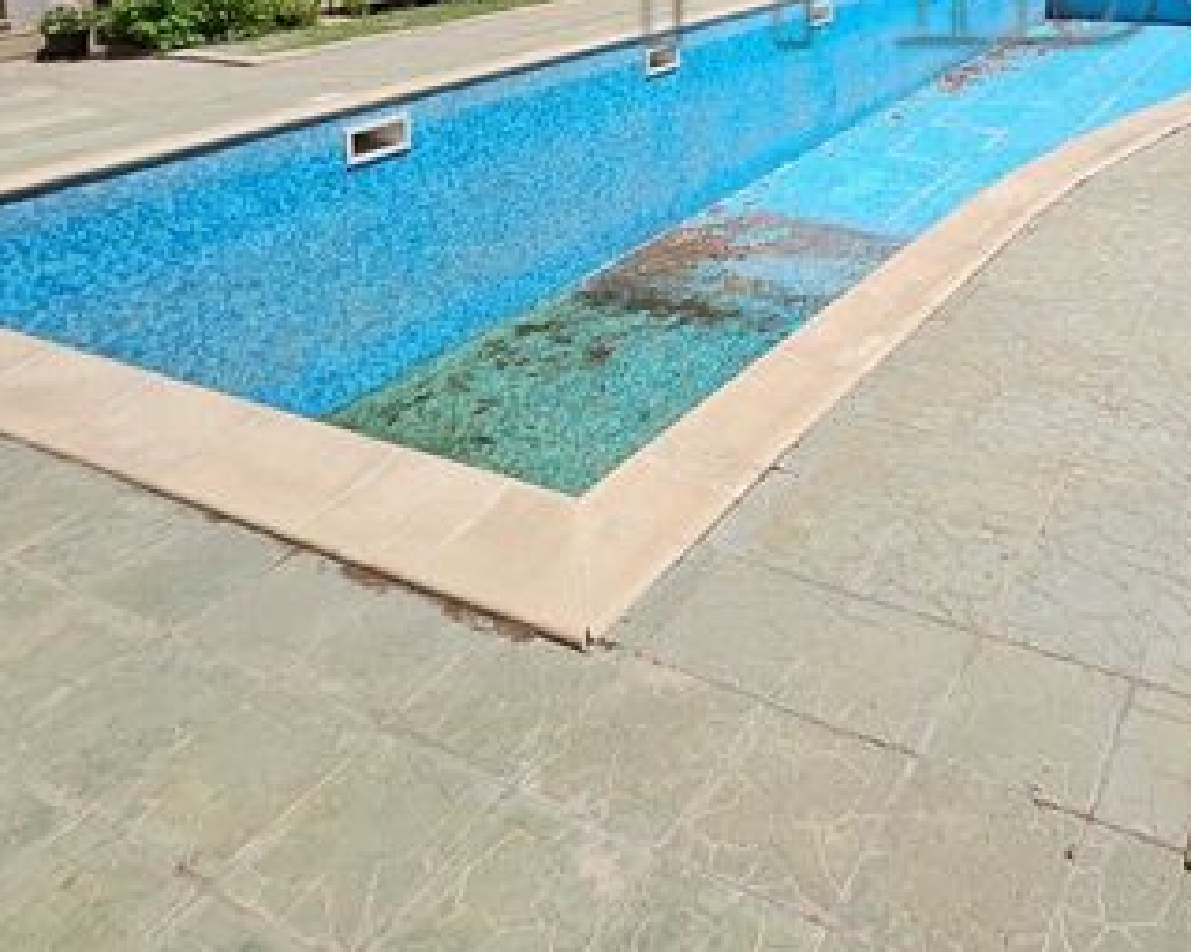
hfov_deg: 56.9
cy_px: -22
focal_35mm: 28
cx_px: 980
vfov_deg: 43.3
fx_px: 987
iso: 32
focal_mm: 1.7
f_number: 2.2
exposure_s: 1/2038
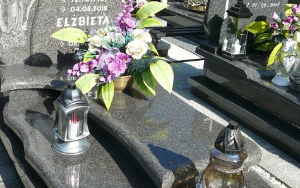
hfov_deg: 40.3
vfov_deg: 25.6
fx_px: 409
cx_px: 150
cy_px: 51
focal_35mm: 50
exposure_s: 1/800
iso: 80
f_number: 2.8
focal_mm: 5.2
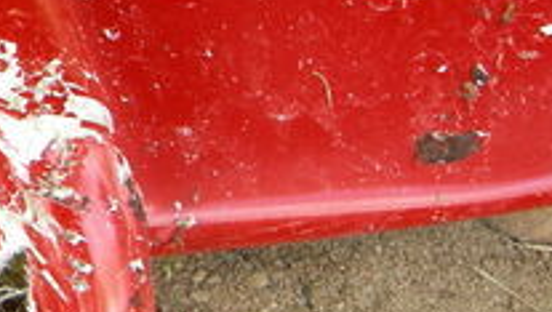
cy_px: -77
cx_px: -192
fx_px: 1773
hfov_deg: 16.6
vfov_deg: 9.9
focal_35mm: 121
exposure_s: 1/51.6
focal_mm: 7.5
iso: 64
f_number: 3
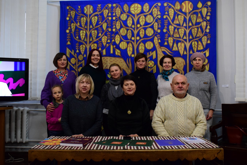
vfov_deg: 35.5
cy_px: 82
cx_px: 124
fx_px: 257
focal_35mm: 38
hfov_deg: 51.3
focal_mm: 25
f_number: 5.6
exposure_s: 1/90
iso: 3200
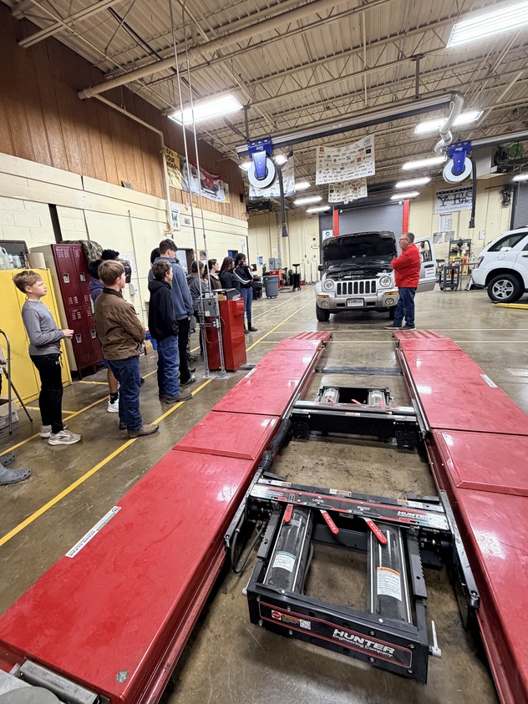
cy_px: 352
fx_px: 346
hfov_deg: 74.3
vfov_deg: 91.0
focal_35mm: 17
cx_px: 228
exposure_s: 1/120
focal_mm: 2.22
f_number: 2.2
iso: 320
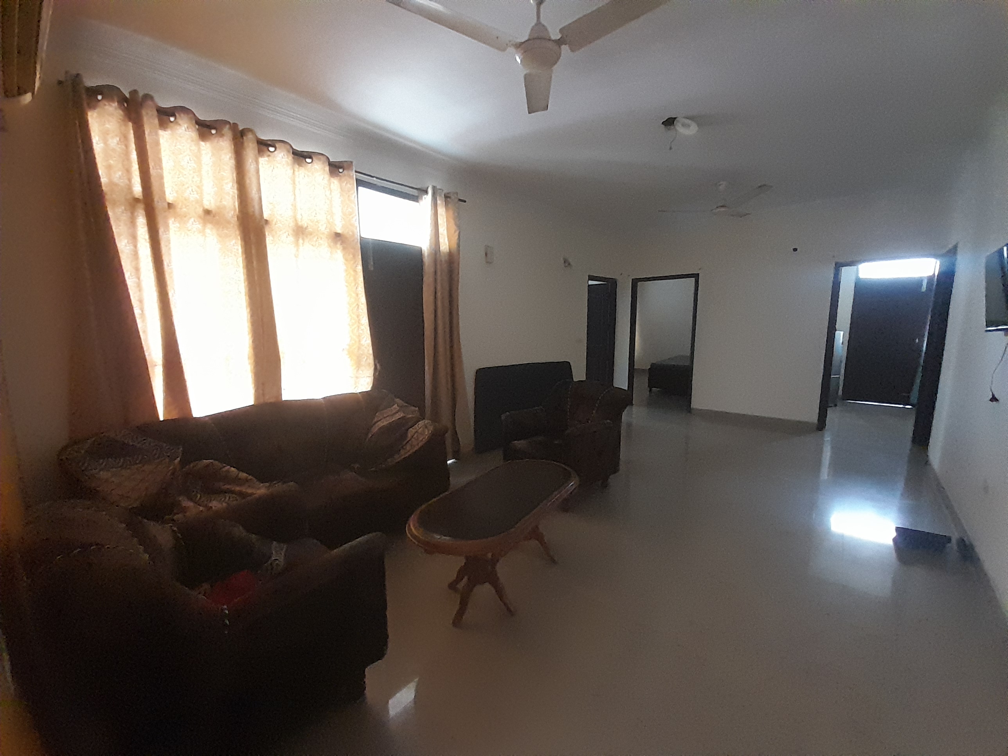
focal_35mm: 13
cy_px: 378
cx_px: 504
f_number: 2.2
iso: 500
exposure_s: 1/20
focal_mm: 1.13
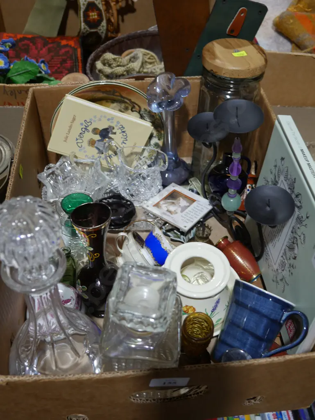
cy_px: 210
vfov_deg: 49.0
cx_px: 158
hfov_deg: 37.8
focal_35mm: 38
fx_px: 461
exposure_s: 1/80
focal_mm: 19
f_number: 4.1
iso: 200
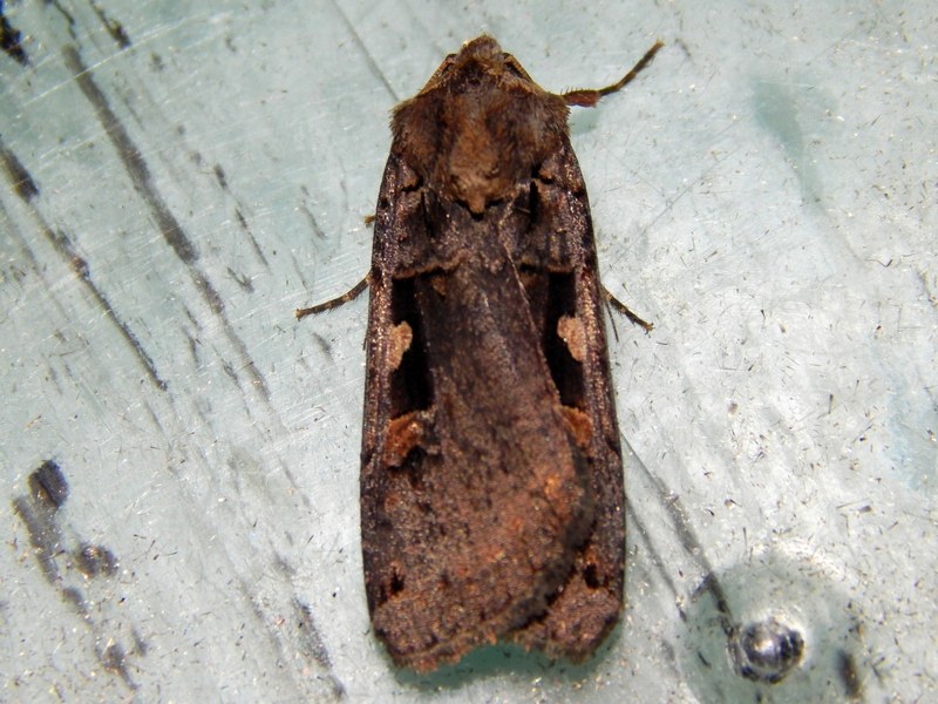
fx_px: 4986
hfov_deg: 10.7
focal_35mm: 184
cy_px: 352
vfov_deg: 8.1
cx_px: 469
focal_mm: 32.8
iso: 200
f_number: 10.5
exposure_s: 1/30
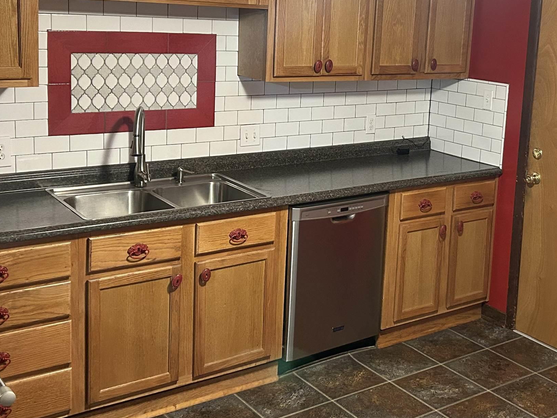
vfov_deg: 29.4
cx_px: 364
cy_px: 124
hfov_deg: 38.5
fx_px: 789
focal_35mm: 49
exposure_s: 1/60
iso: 500
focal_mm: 5.7
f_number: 1.5
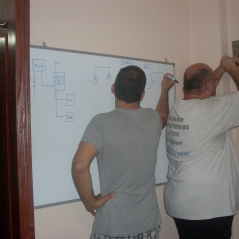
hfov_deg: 37.4
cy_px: 120
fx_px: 352
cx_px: 146
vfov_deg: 37.6
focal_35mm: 45
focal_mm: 6.3
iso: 100
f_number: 2.8
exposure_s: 1/45
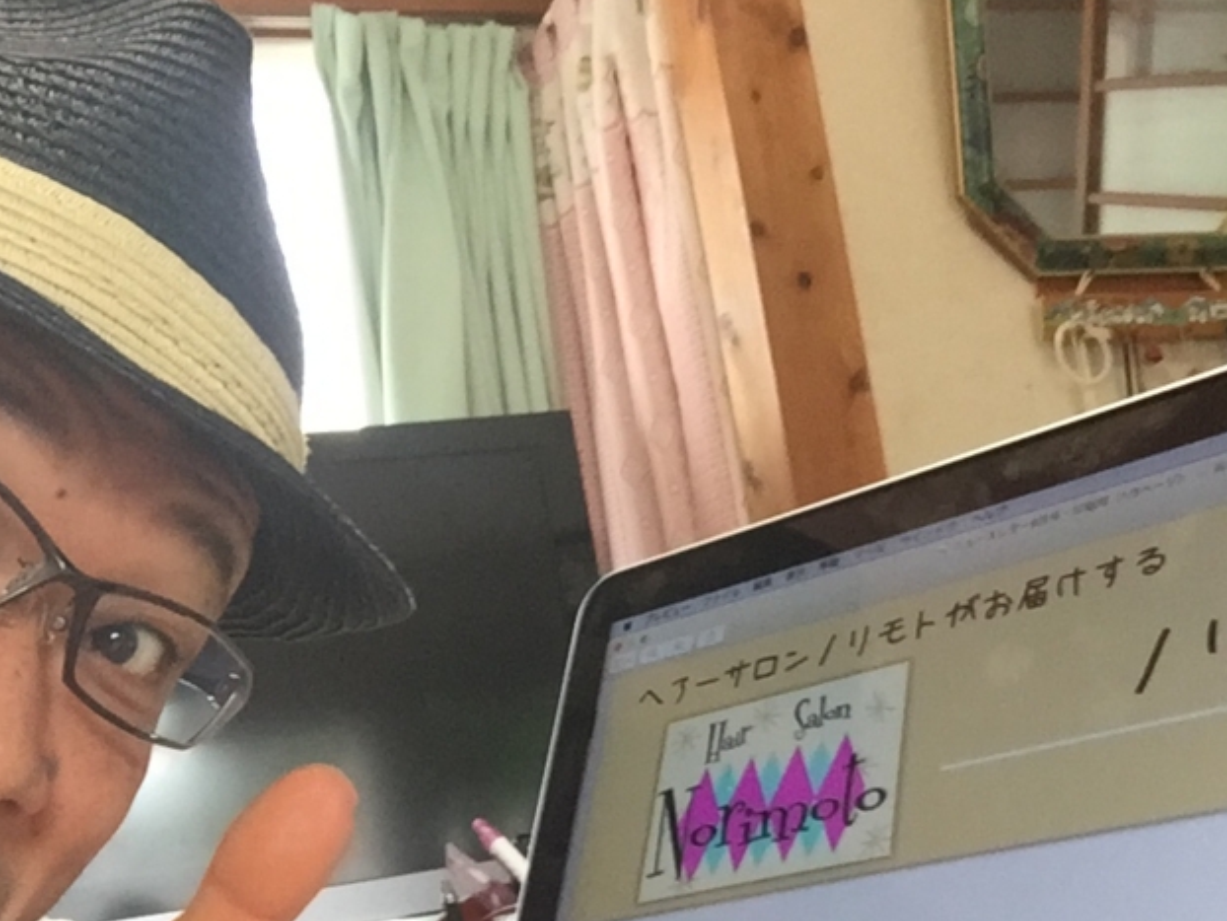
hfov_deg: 37.3
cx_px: 750
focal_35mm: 51
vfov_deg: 28.2
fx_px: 1808
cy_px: 669
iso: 80
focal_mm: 2.65
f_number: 2.2
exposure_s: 1/30
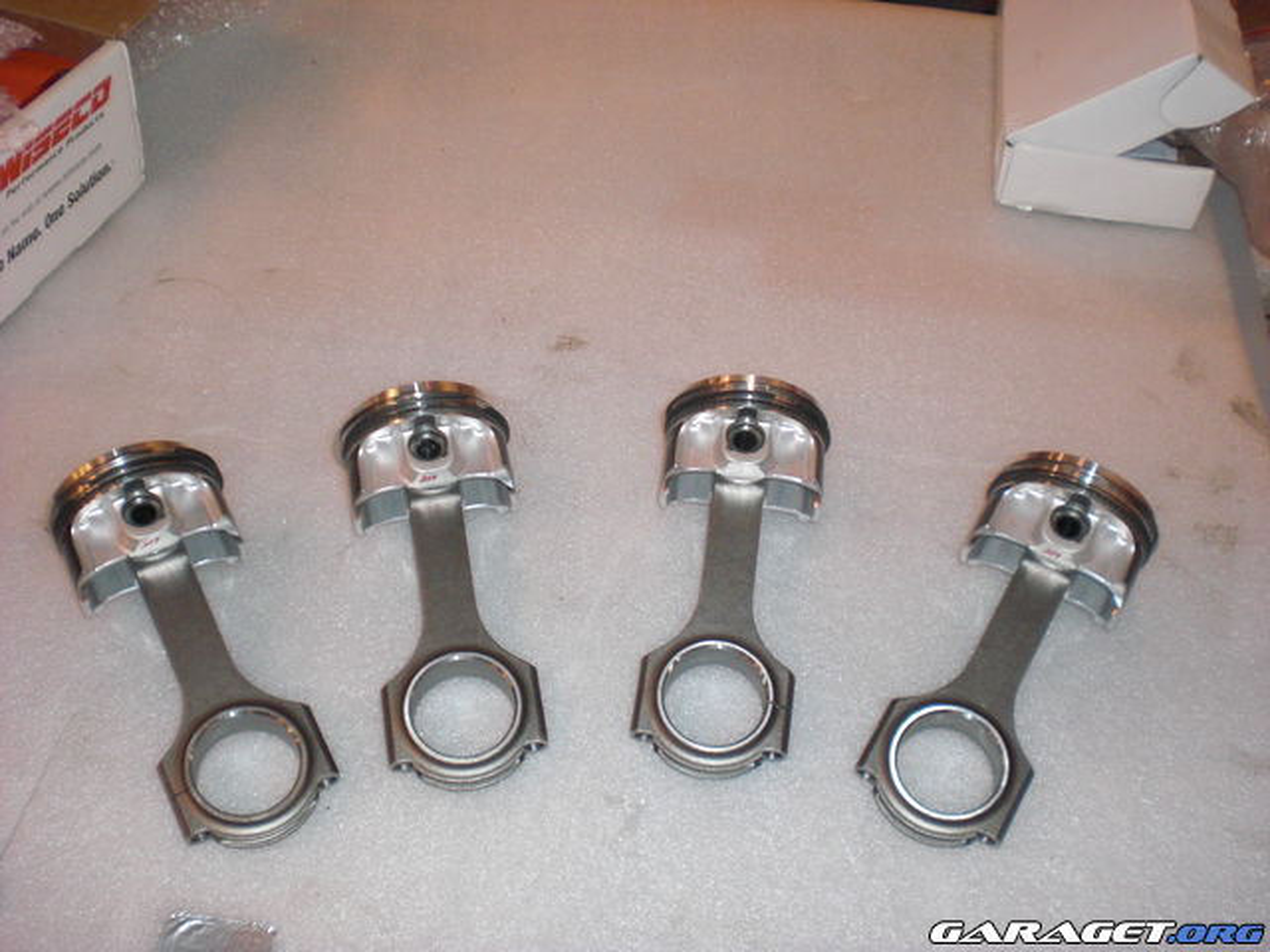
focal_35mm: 38
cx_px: 635
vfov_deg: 37.7
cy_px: 476
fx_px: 1394
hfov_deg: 49.0
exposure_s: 1/60
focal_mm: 6.3
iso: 200
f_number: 3.1
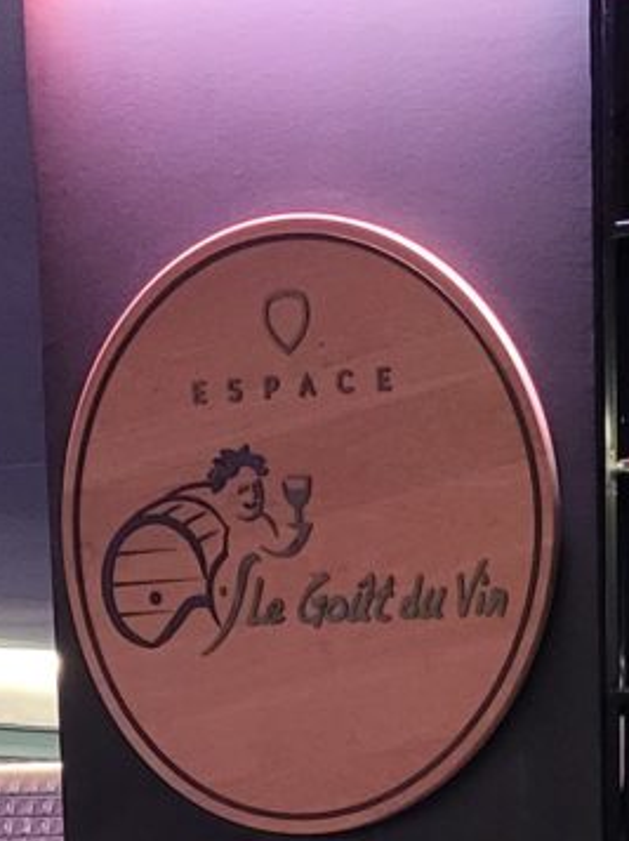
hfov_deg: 10.5
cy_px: 1673
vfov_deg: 12.5
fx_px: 3398
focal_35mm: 140
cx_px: 667
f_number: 1.8
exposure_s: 1/50
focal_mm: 5.4
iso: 640
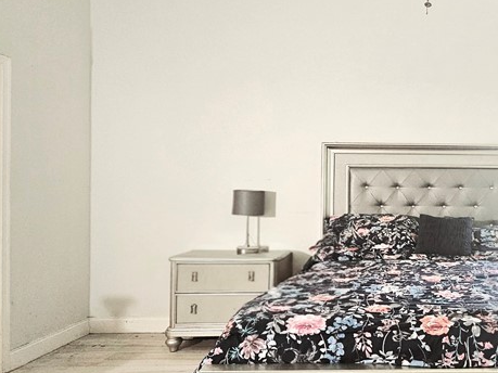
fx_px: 417
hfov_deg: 55.2
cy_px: 272
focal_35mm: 29
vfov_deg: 46.7
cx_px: 429
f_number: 2.2
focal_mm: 2.2
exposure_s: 1/60.2
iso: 160
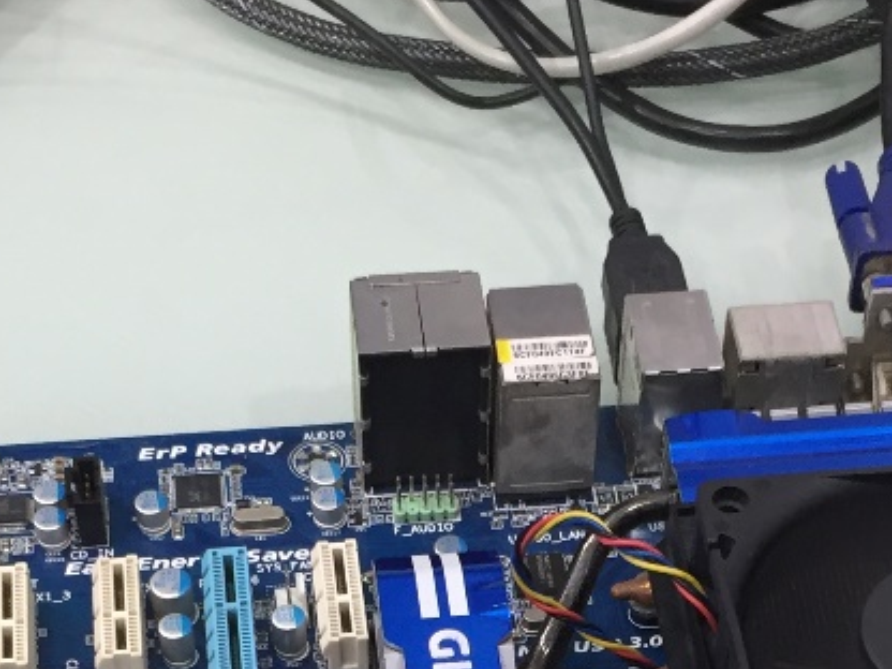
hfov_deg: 21.5
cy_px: 936
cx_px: 482
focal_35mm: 91
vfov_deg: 15.3
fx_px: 2345
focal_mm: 4.15
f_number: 2.2
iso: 100
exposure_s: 1/33
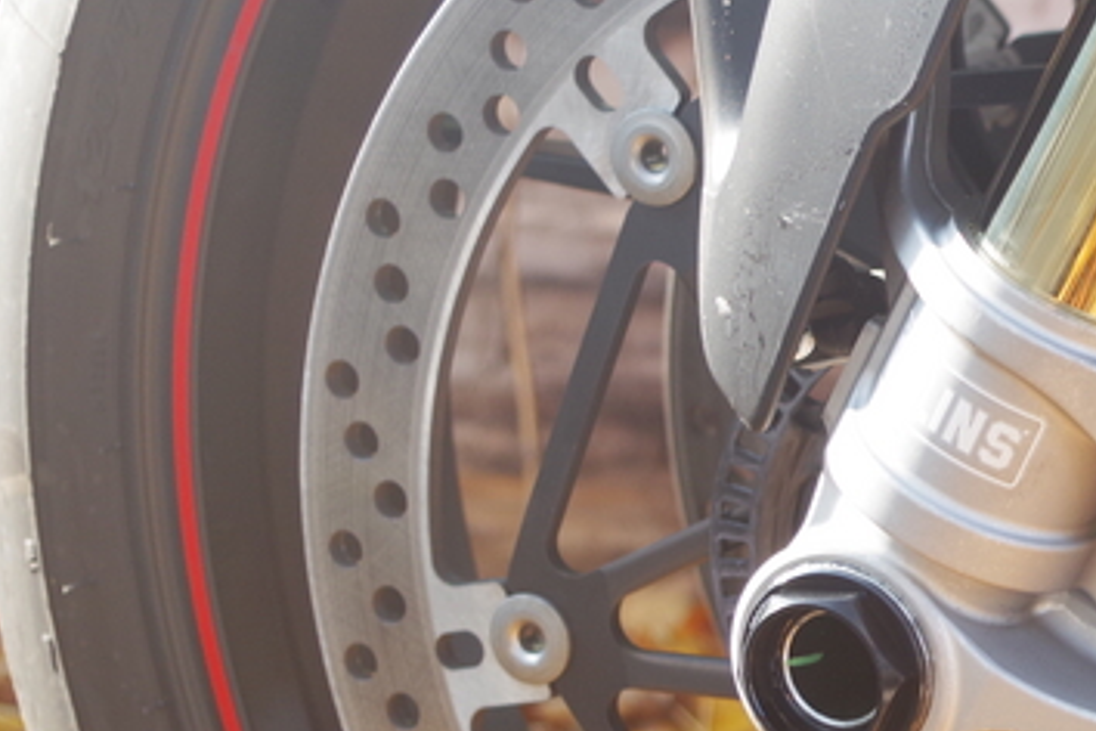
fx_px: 3470
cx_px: 1437
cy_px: 489
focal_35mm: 114
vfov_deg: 12.0
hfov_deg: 16.9
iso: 100
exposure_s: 1/125
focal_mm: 28.13
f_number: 5
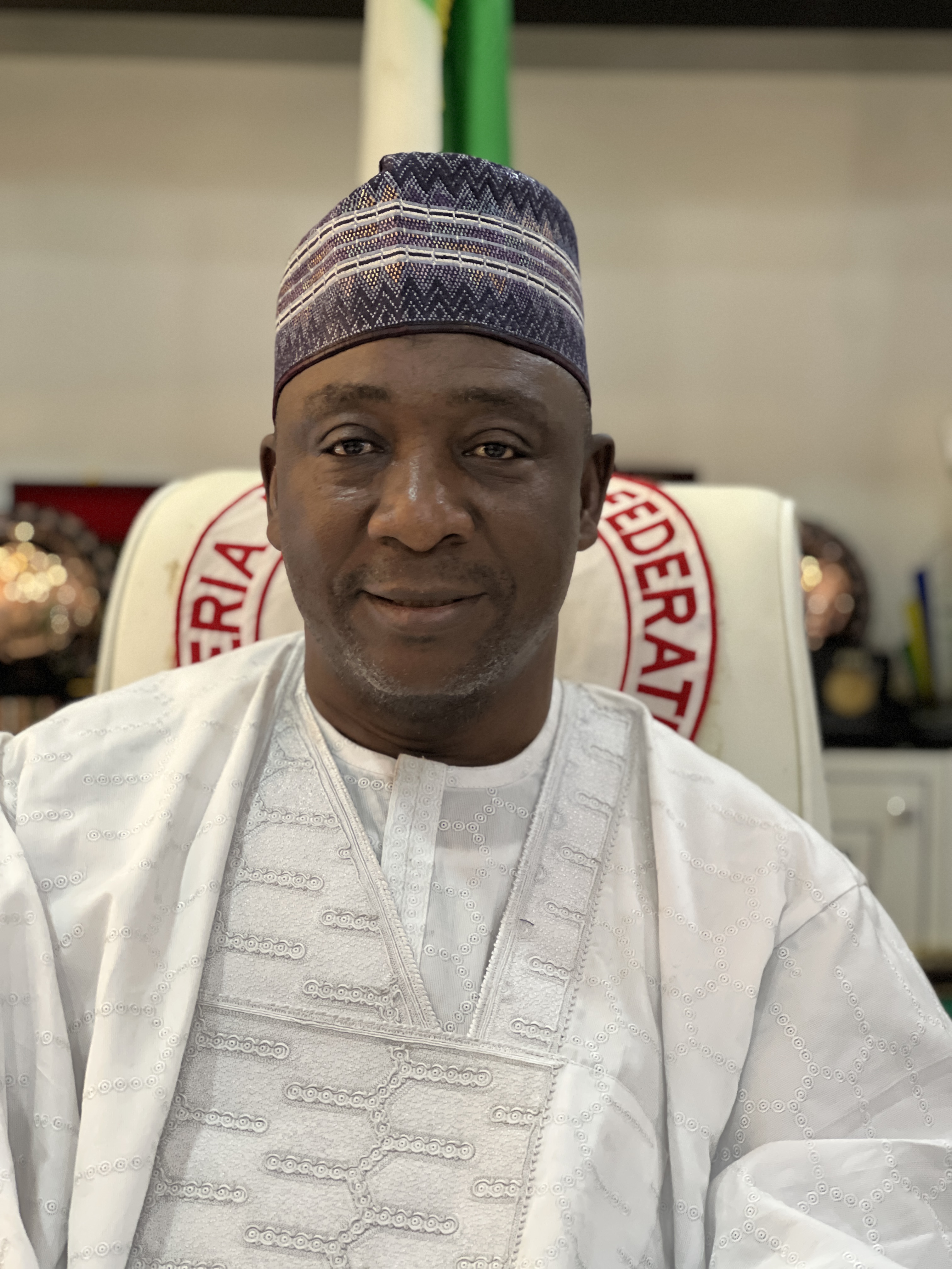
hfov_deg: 19.1
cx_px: 476
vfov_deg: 25.3
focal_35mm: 77
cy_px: 634
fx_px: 2824
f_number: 2.8
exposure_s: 1/20
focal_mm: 9
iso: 400
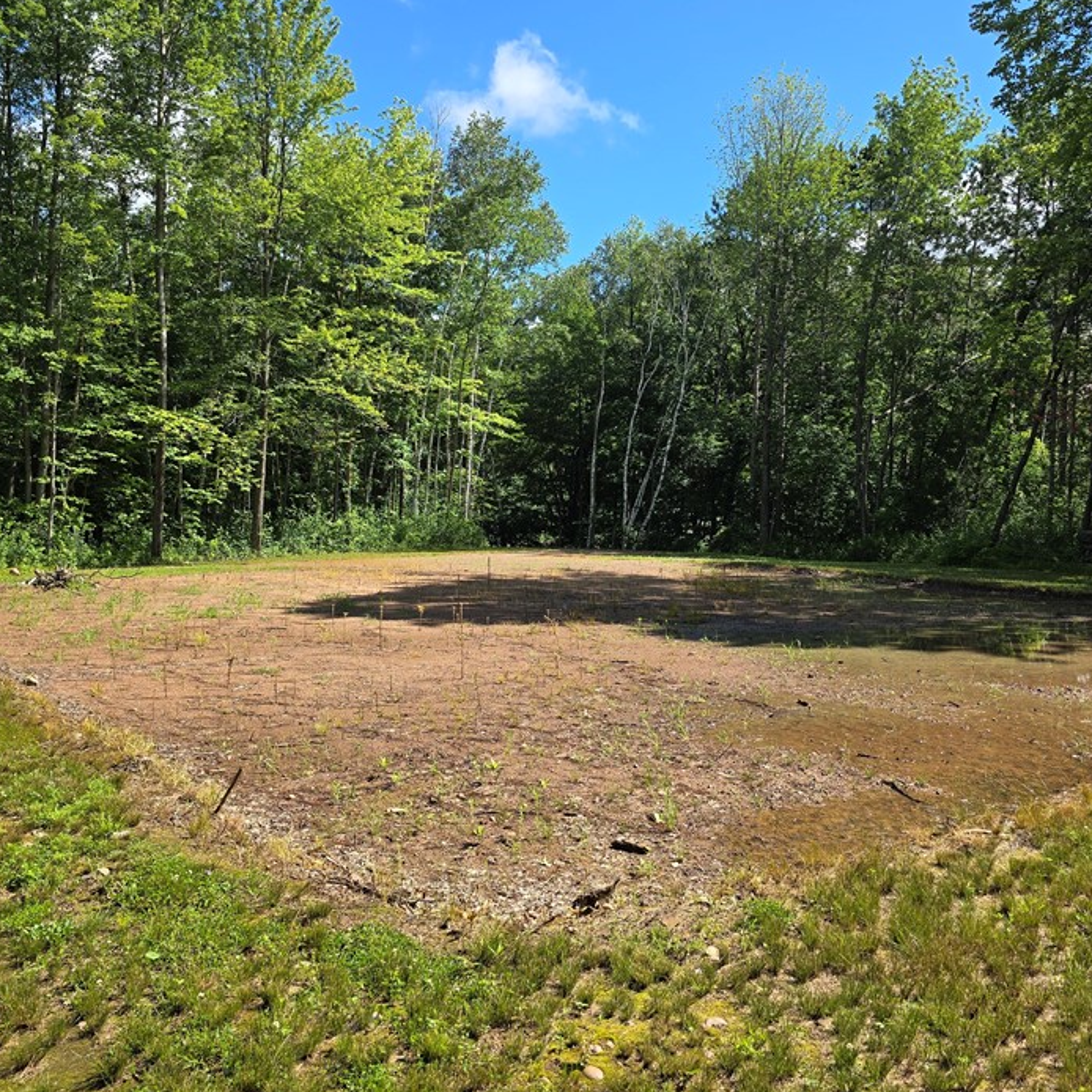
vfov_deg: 53.9
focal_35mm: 30
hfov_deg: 54.0
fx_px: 1071
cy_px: 491
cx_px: 588
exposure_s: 1/424
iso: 12
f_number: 1.7
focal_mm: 6.3
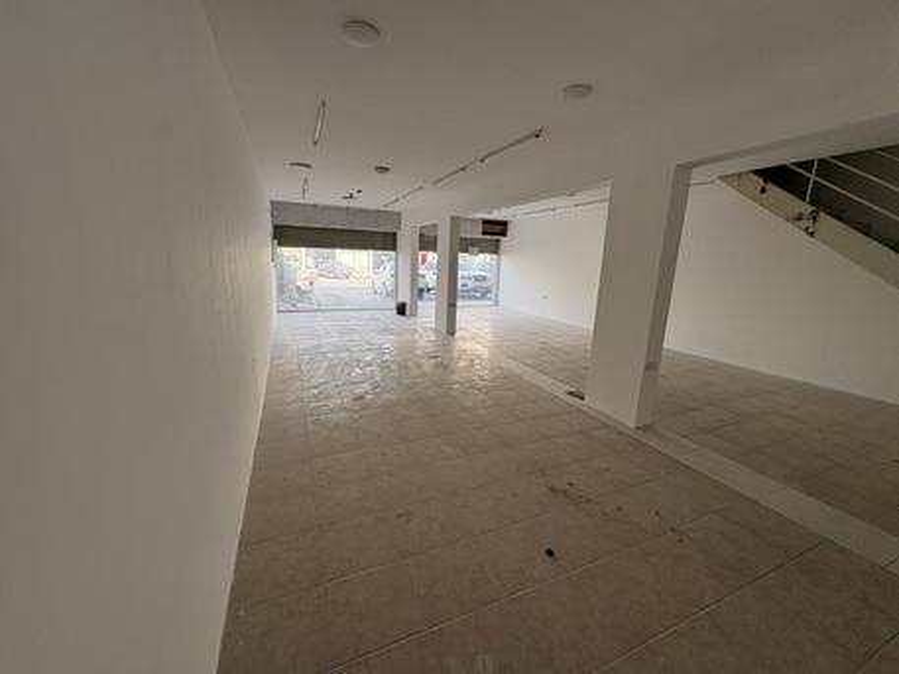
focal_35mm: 14
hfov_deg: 102.0
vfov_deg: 85.7
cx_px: 450
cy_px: 337
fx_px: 364
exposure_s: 1/204
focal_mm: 2.22
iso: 64
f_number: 2.2
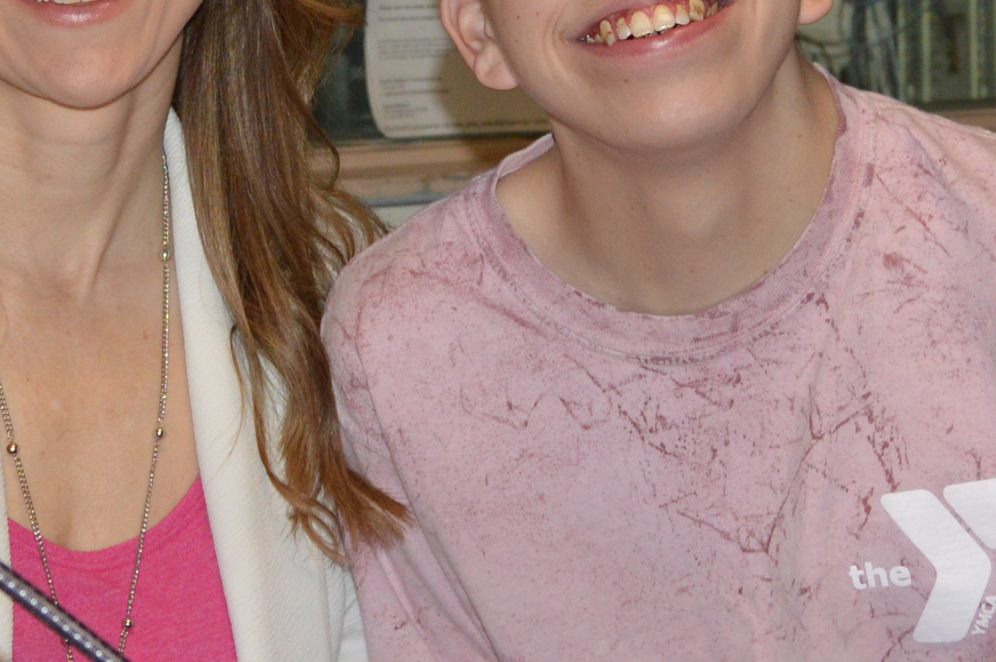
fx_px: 3702
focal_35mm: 134
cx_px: 32
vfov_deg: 10.2
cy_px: 39
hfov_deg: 15.1
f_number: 3.8
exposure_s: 1/60
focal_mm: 23
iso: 500
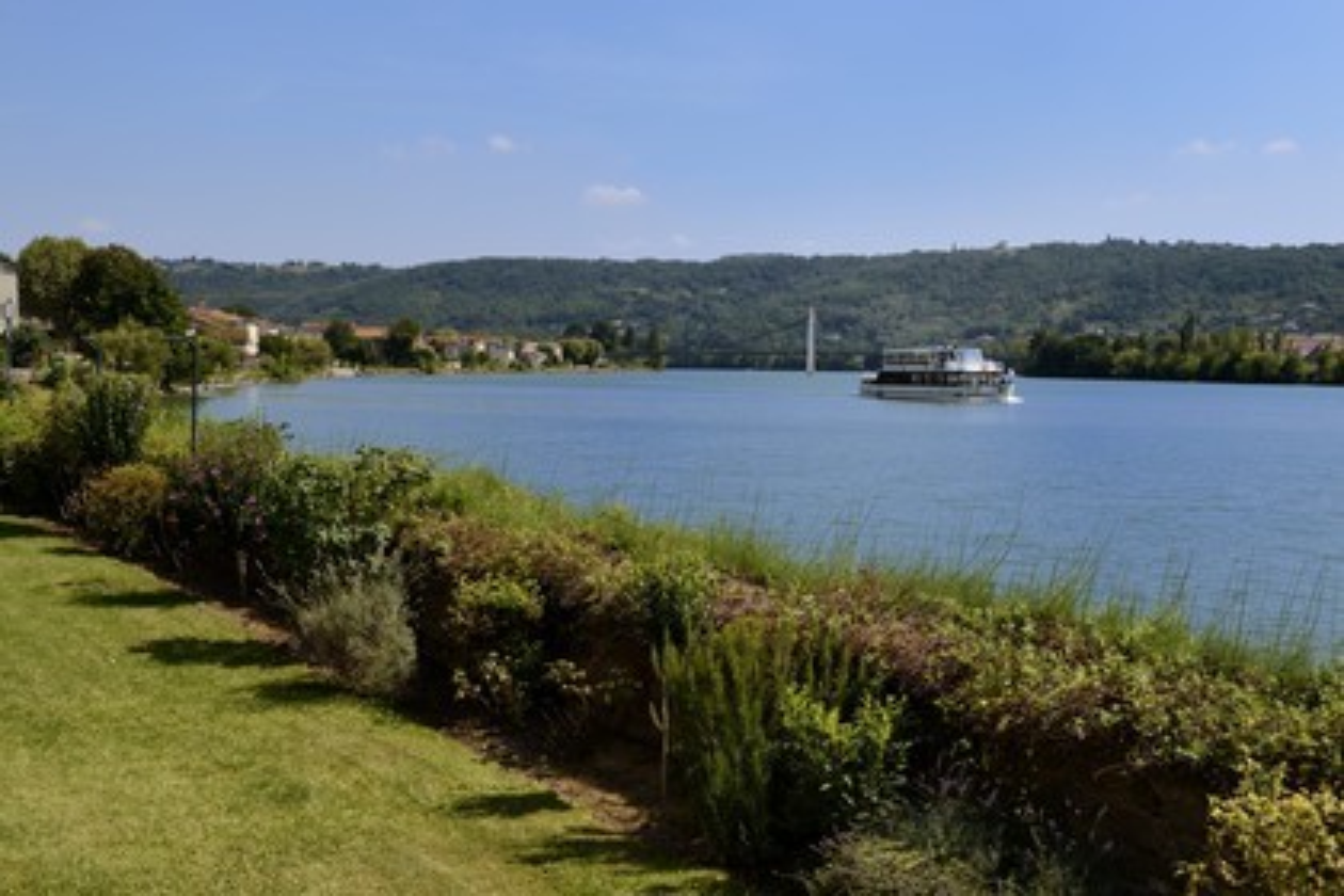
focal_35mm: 42
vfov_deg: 31.9
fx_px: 1568
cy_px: 448
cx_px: 672
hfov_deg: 46.4
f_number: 11
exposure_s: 1/250
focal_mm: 42
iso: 200
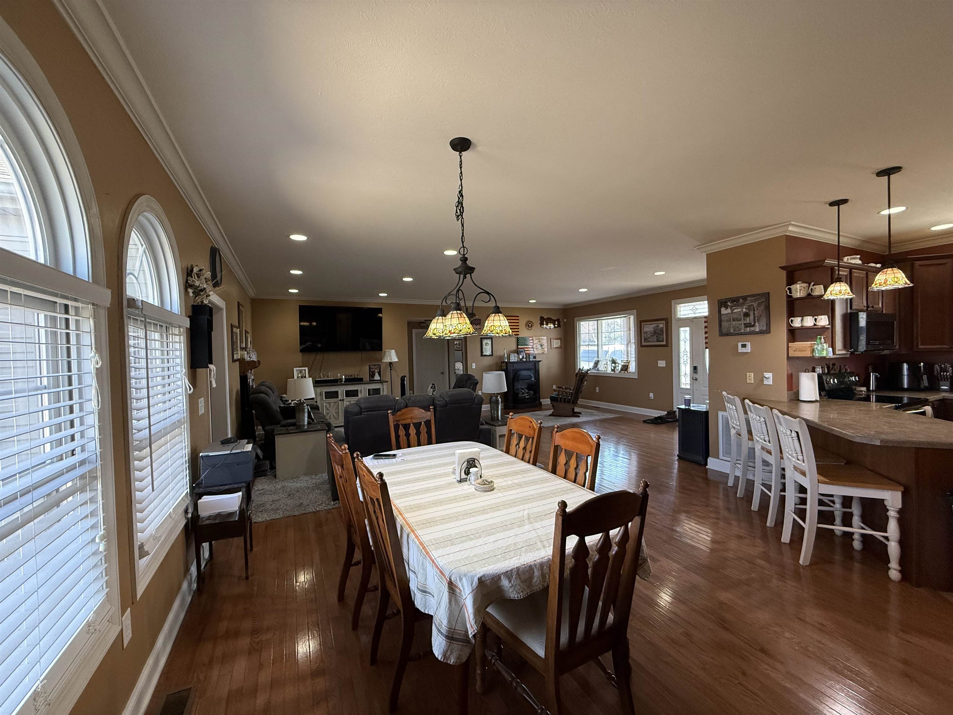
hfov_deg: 102.1
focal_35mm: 14
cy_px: 358
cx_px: 476
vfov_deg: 85.7
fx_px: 385
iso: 320
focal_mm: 2.22
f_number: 2.2
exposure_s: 1/120
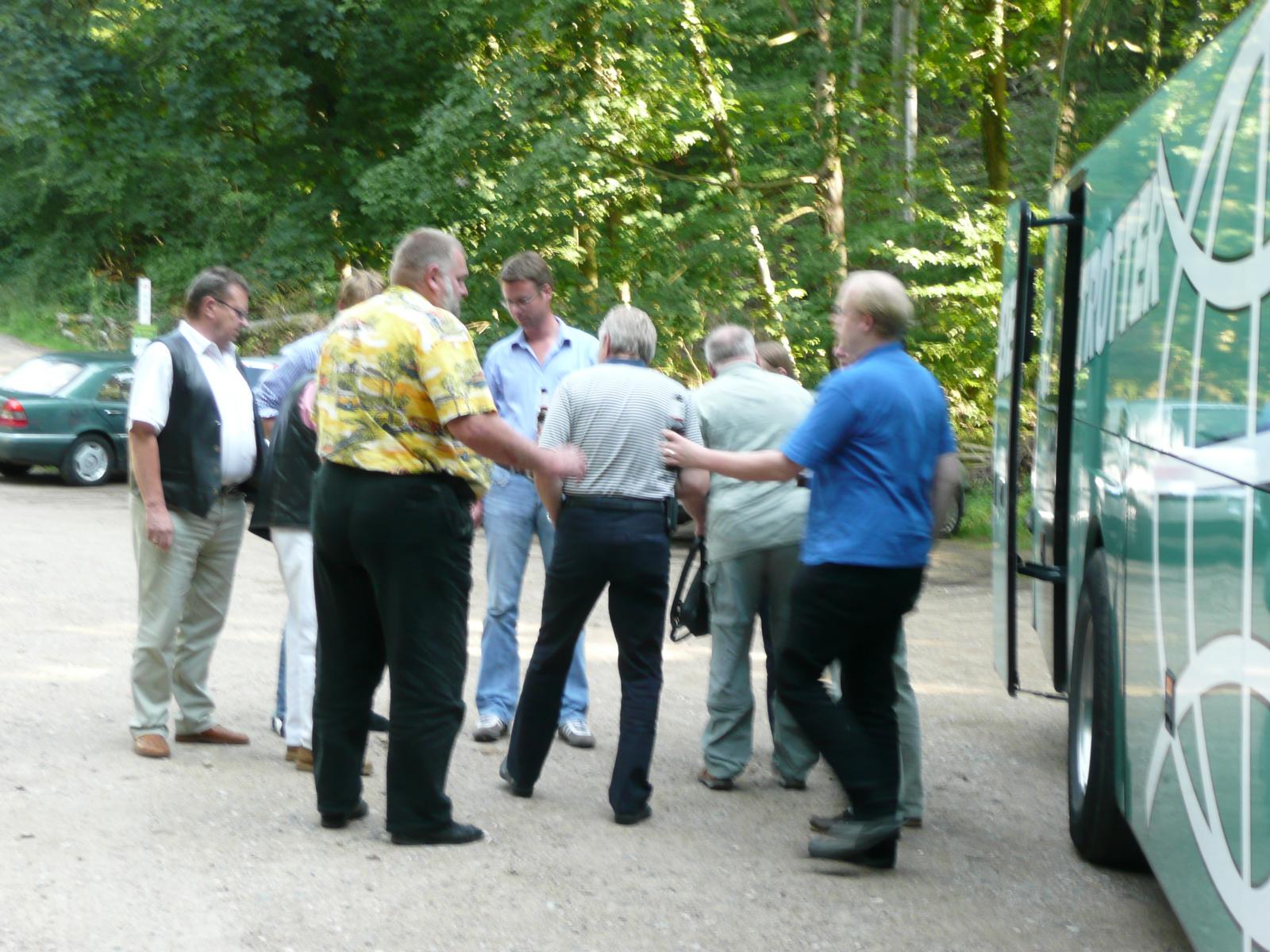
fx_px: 2458
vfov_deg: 21.9
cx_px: 635
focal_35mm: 67
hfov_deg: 29.0
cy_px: 476
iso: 125
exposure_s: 1/30
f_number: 4.5
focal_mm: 11
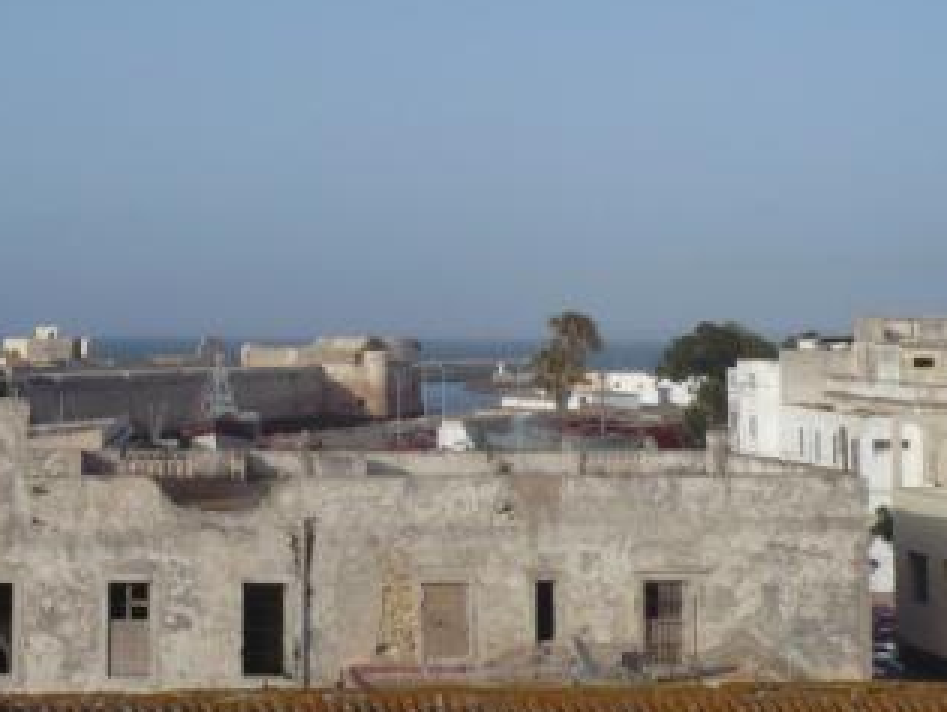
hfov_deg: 26.4
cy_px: 126
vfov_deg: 20.5
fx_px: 1945
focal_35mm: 71
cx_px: 81
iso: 100
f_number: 8
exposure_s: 1/320
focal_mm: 5.8
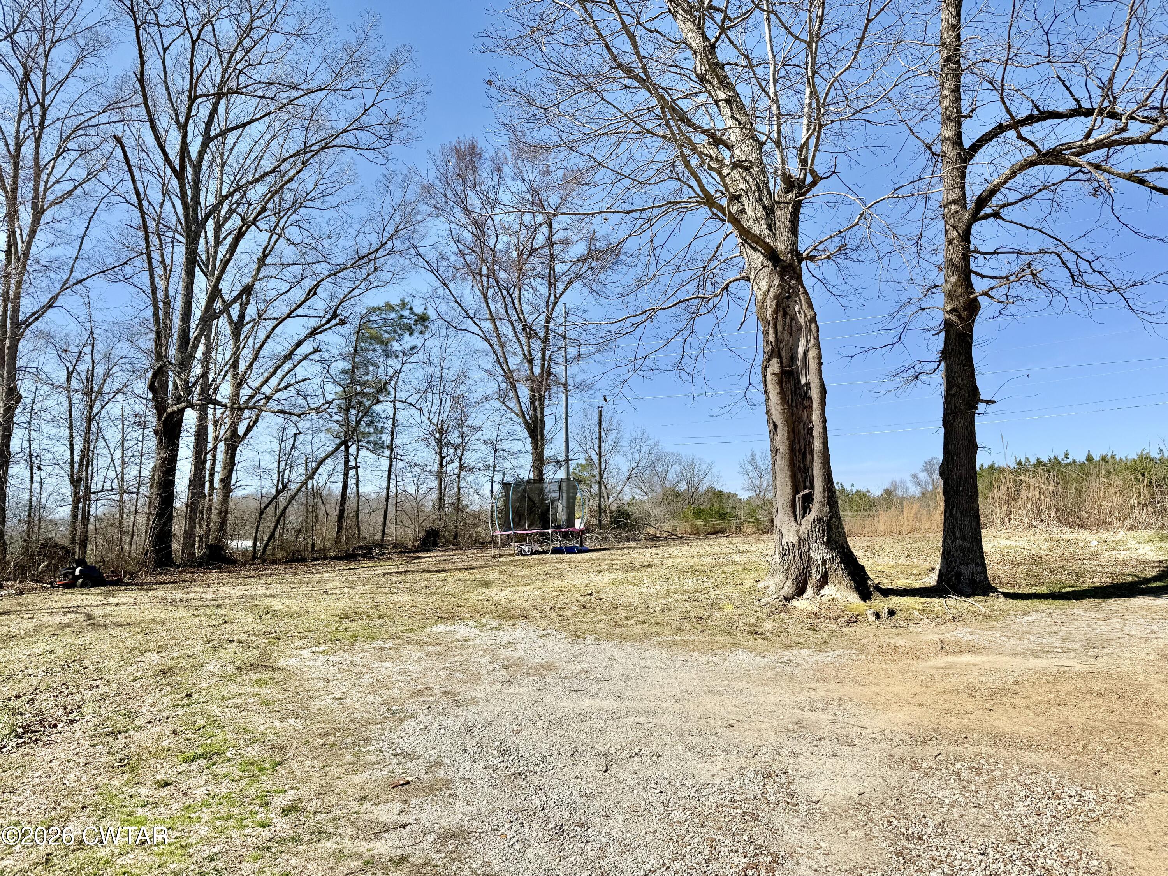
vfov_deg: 56.8
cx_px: 584
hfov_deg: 71.6
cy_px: 438
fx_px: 810
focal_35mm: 24
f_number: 1.78
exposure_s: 1/4975
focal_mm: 6.76
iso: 80
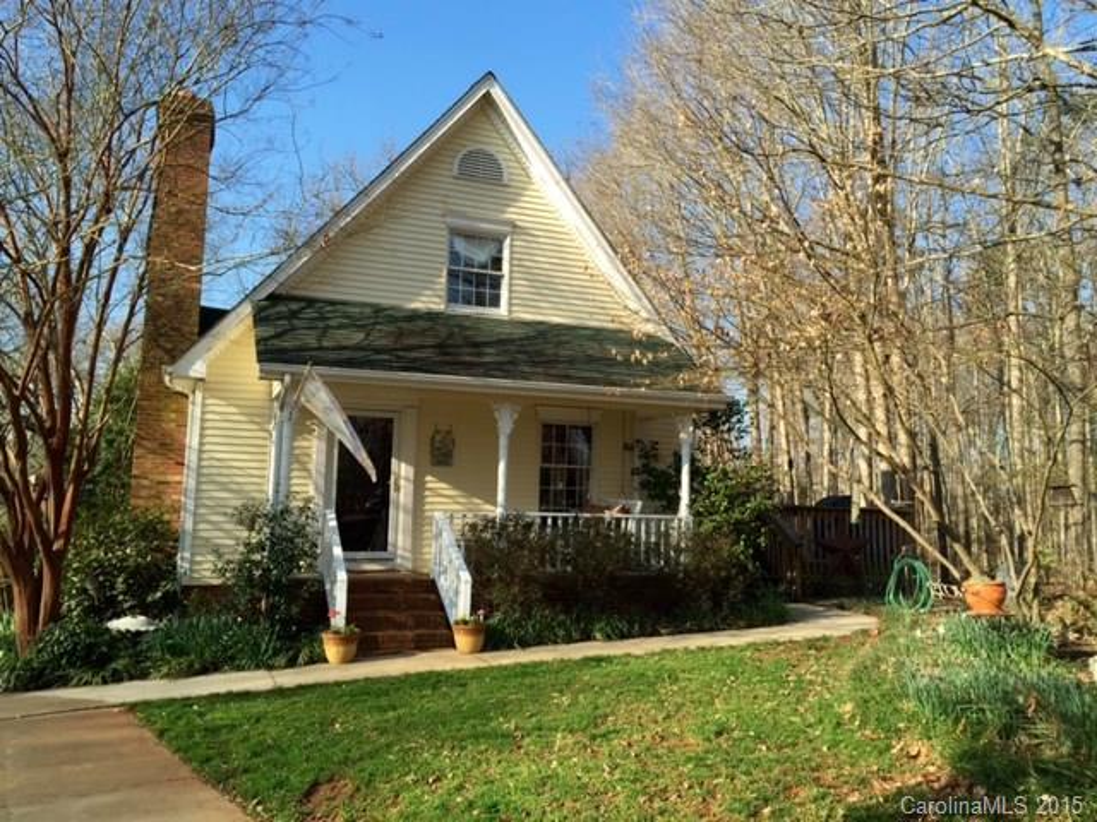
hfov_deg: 61.7
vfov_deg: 48.2
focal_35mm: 29
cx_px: 548
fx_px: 919
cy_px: 411
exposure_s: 1/791
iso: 32
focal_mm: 4.15
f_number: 2.2
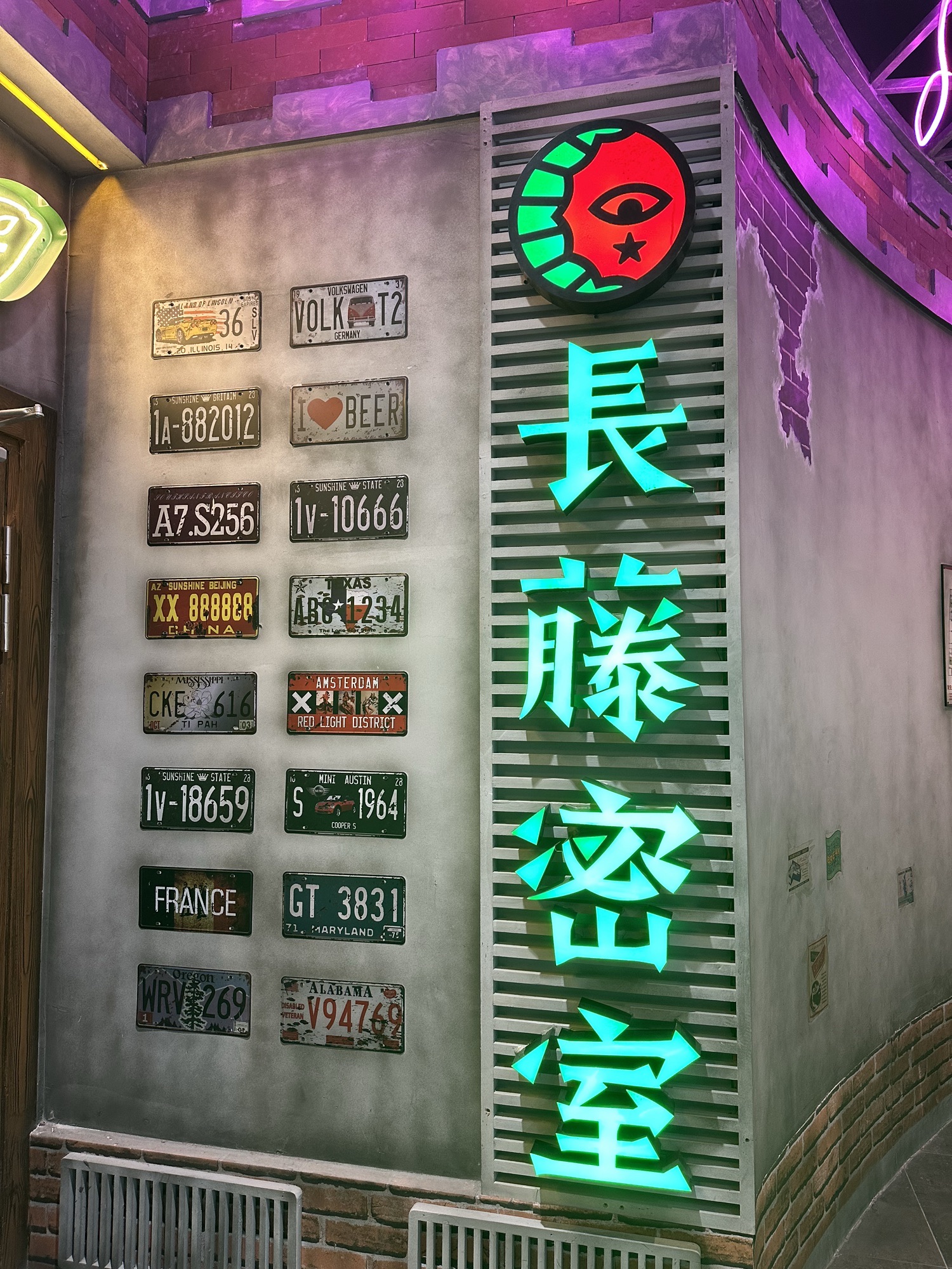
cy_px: 634
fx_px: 880
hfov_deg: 56.8
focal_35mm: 24
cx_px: 476
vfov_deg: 71.6
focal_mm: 6.86
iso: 125
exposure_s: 1/50
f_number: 1.78
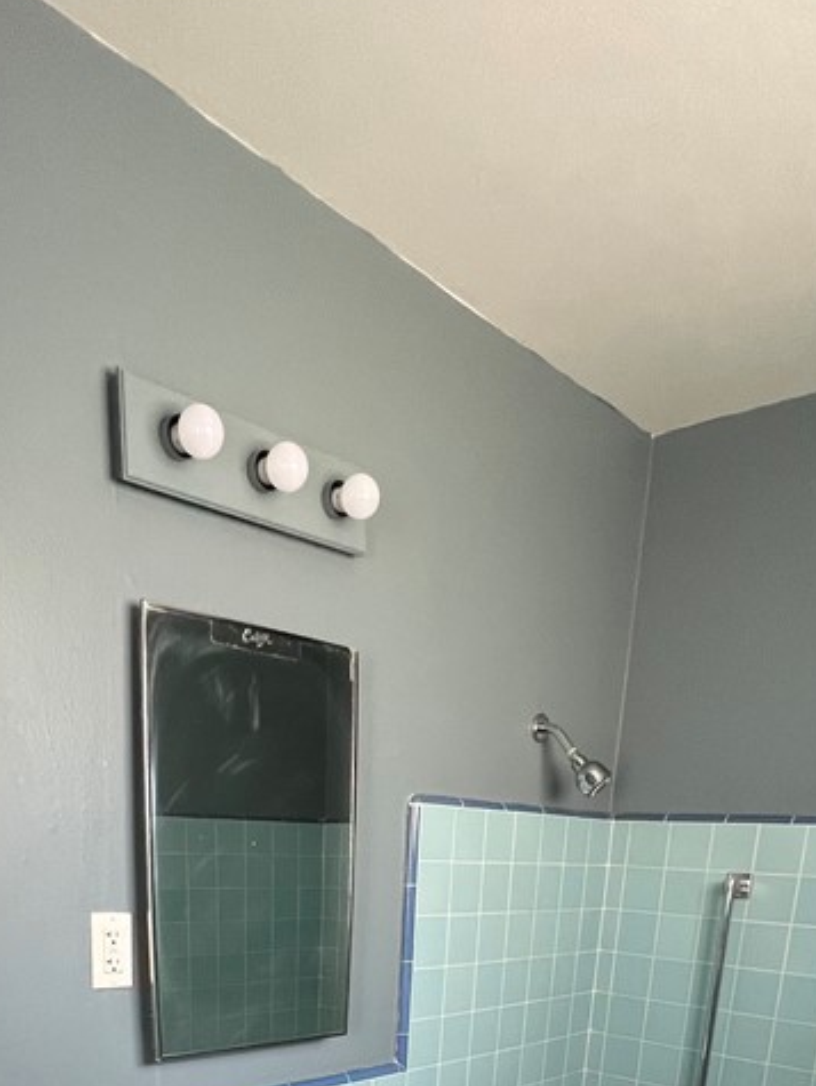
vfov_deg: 48.8
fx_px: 879
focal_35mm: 28
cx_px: 373
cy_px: 1141
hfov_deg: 49.7
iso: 250
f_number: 1.8
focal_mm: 1.57
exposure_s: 1/102
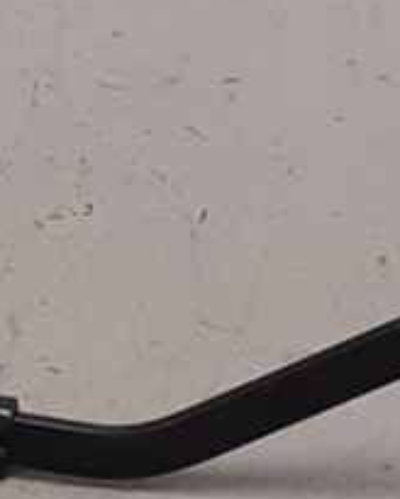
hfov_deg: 6.0
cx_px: -259
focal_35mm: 253
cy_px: 282
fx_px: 3744
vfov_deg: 7.6
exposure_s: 1/50
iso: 100
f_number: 1.7
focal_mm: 3.93
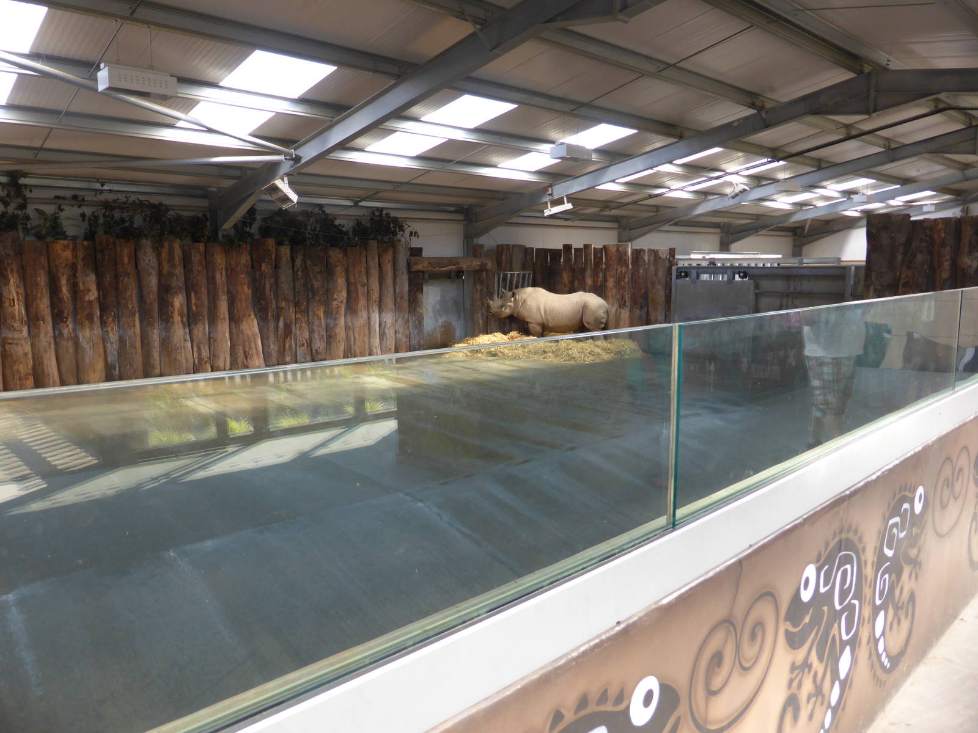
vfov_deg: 56.8
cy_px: 366
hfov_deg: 71.6
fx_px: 678
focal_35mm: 24
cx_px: 489
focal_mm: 4.3
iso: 100
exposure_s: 1/60
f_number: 3.3
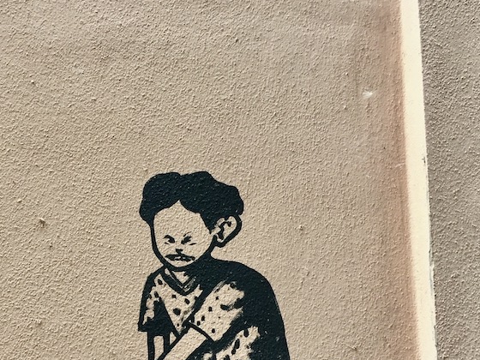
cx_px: 110
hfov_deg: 35.2
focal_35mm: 53
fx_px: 735
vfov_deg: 27.0
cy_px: 285
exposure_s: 1/33
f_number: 2.2
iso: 125
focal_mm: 4.15
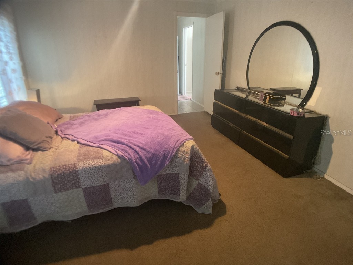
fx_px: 296
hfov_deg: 61.7
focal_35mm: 29
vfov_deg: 48.2
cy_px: 132
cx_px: 176
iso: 400
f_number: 1.8
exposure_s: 1/30
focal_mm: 3
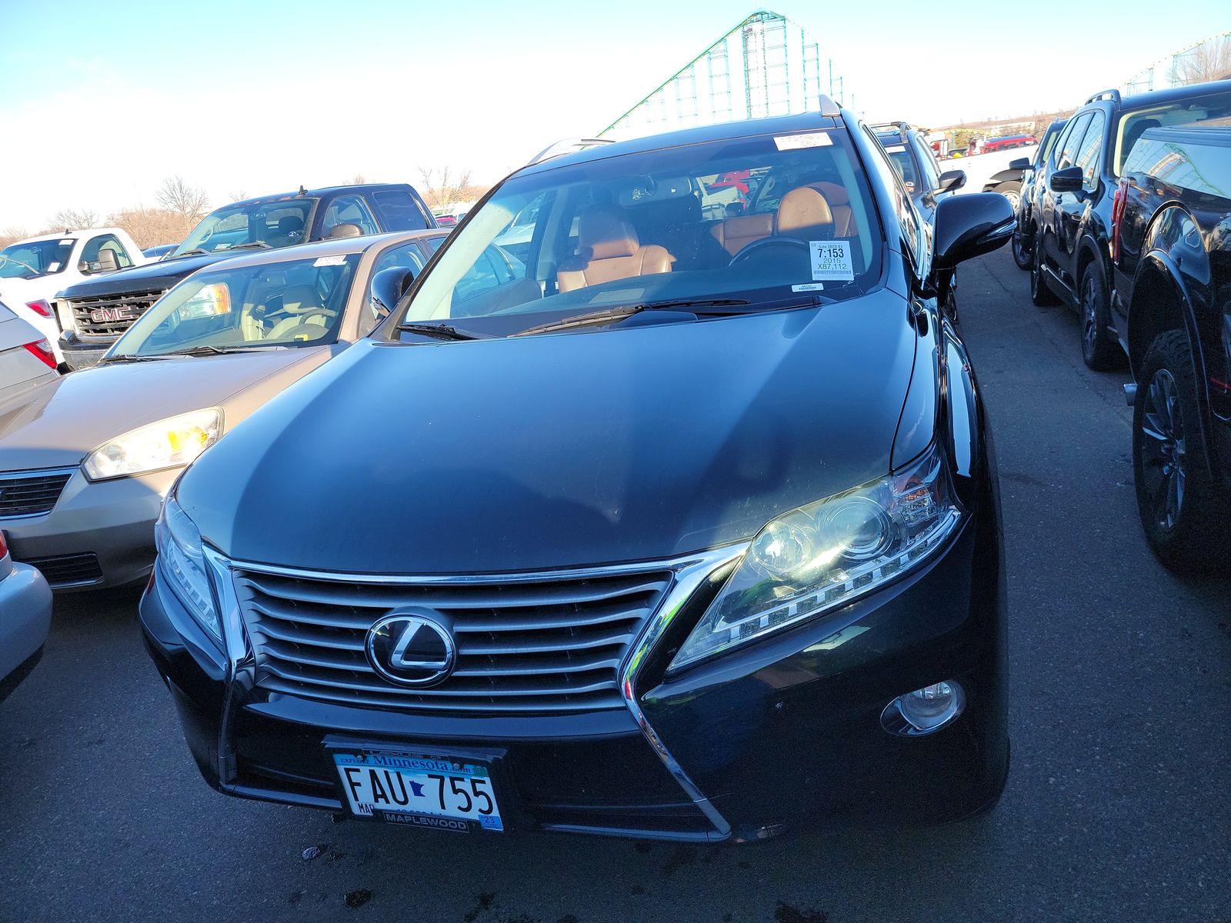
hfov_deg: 71.6
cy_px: 462
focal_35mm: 24
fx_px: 853
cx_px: 616
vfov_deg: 56.8
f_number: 1.8
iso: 50
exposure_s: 1/203
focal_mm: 6.7
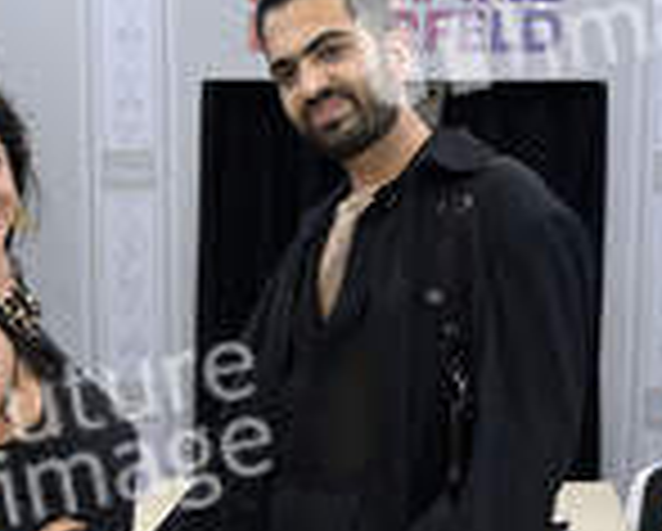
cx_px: 171
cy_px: 675
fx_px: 2295
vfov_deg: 12.8
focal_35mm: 117
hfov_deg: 16.3
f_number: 5.6
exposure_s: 1/250
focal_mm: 46
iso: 500
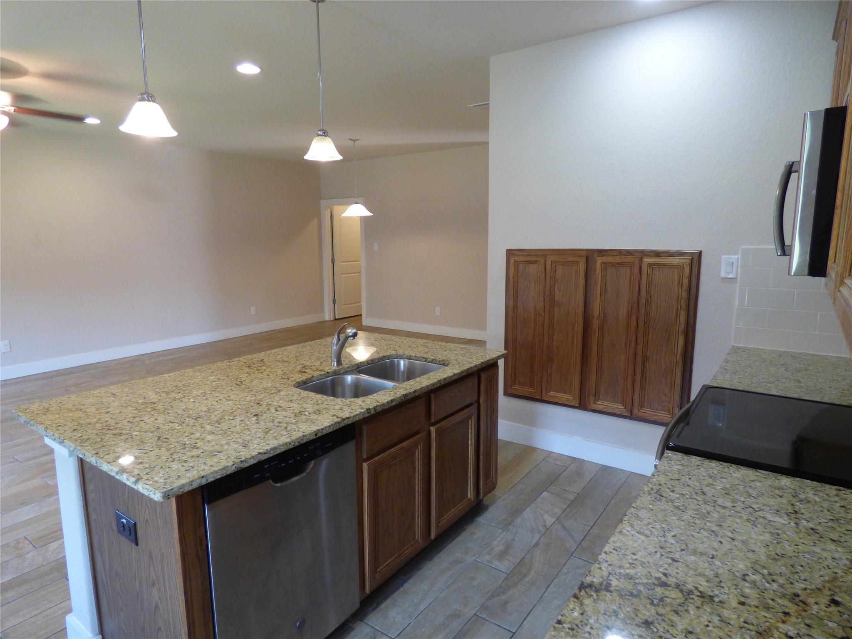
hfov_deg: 81.7
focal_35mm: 20
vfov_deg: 66.0
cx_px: 426
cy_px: 320
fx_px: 492
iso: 400
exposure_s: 1/50
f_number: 2.8
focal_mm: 3.58
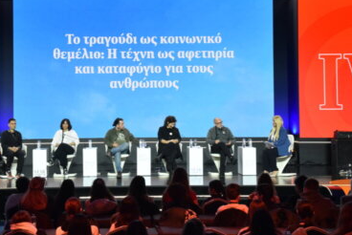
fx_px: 734
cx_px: 135
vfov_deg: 18.2
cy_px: 82
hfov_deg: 26.9
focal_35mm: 75
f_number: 7.1
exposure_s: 1/200
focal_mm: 46
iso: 4000
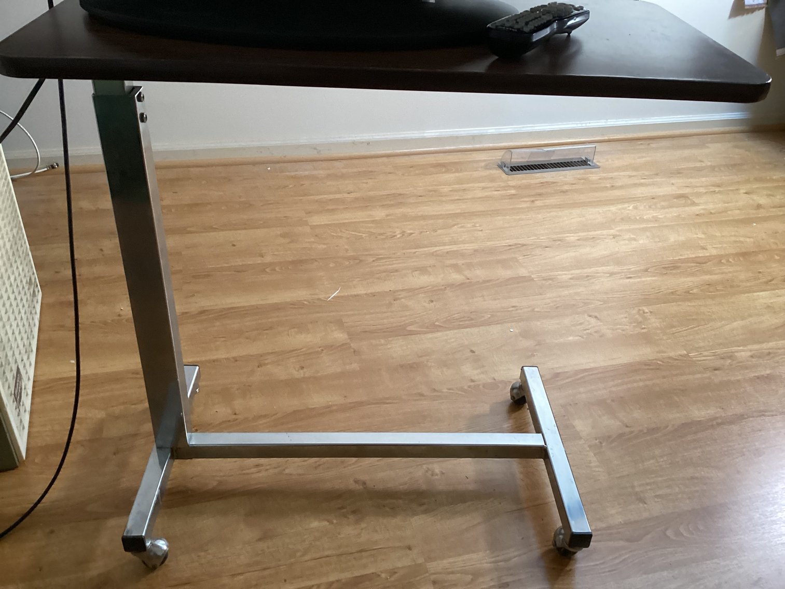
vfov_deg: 45.4
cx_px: 392
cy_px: 294
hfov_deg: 58.3
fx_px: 703
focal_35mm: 31
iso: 250
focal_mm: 3.3
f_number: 2.4
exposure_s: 1/60
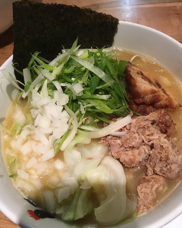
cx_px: 93
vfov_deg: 57.2
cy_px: 111
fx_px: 209
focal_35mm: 31
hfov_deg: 47.1
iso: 125
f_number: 2.2
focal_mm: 4.15
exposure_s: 1/30
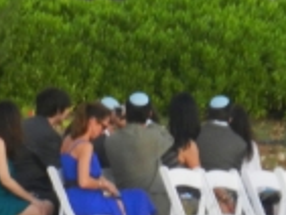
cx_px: 256
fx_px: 9460
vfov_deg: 1.3
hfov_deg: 1.7
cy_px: 282
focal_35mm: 1144
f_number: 5.3
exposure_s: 1/250
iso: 160
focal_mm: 45.3
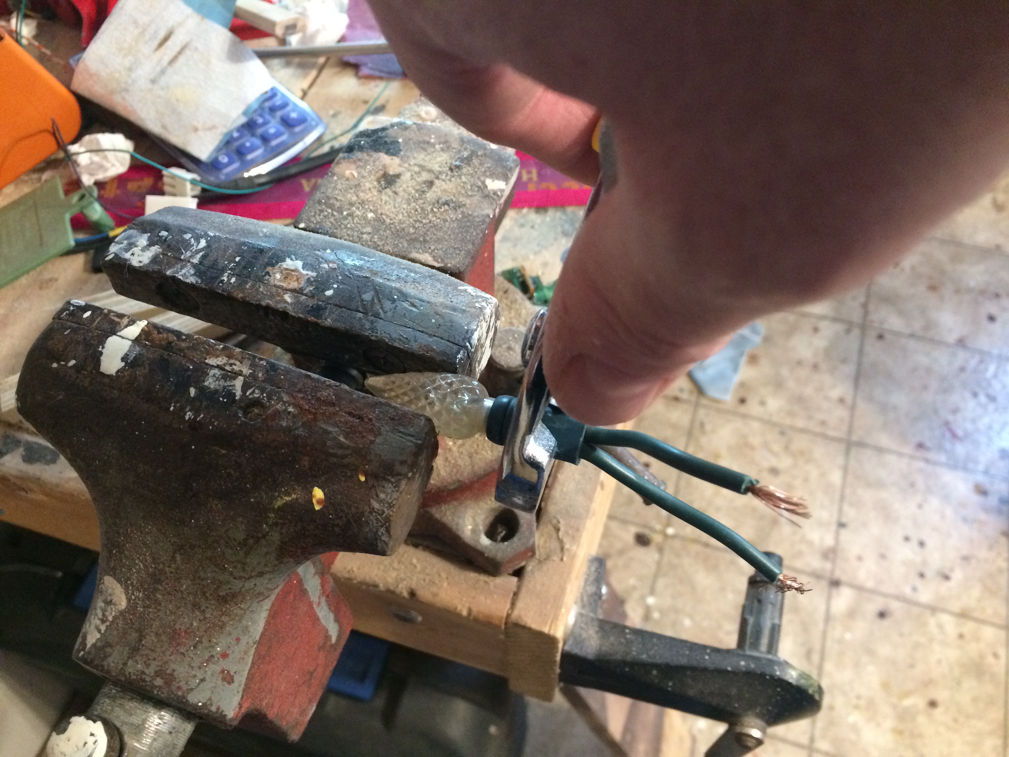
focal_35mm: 29
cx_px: 504
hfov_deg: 61.7
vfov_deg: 48.2
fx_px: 845
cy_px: 378
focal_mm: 4.15
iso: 250
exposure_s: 1/17
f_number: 2.2
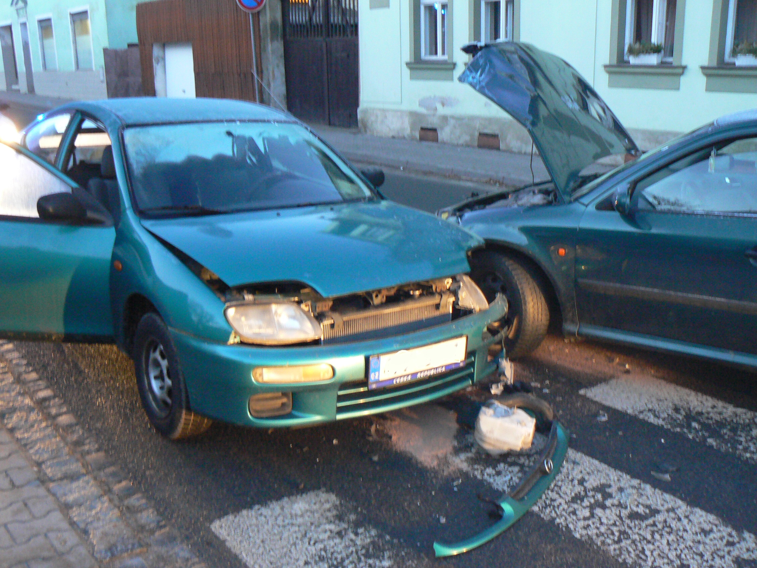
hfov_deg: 51.4
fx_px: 787
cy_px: 284
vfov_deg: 39.7
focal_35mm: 36
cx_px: 378
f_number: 2.8
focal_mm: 6
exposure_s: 1/5
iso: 200
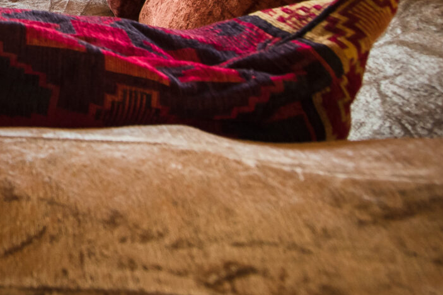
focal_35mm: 51
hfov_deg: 25.7
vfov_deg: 20.5
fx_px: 628
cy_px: -203
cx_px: -262
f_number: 6.3
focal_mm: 14
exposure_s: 1/100
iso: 800
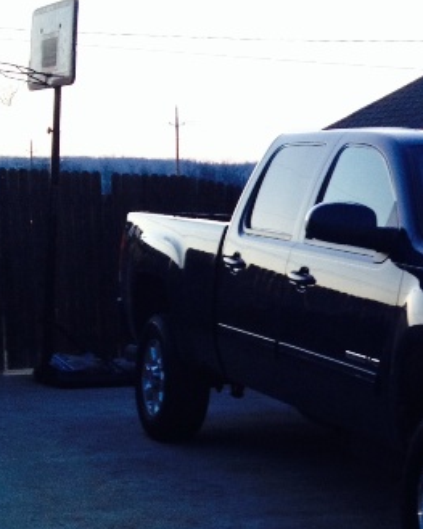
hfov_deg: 17.1
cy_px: 328
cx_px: 538
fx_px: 1331
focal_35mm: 85
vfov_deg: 22.4
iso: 125
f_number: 2.4
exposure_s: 1/20
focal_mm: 4.28
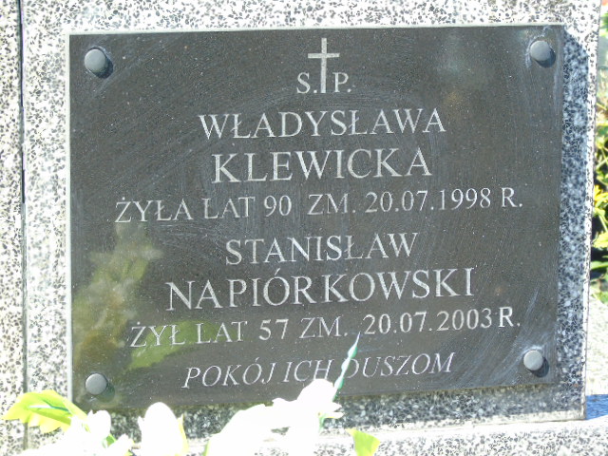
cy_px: 228
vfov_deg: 10.4
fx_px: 2494
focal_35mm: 142
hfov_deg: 13.9
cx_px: 304
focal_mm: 25
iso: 100
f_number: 4.7
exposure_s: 1/125
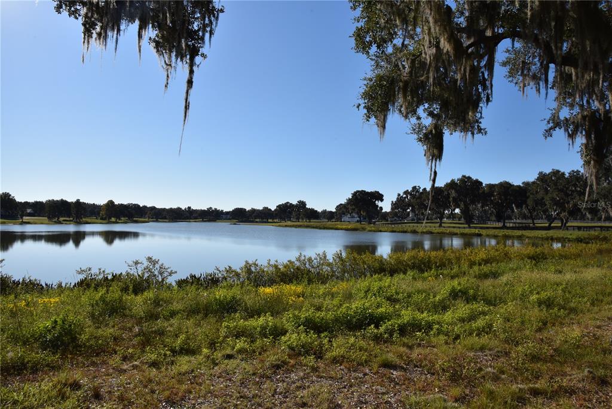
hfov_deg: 73.7
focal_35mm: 24
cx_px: 306
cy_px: 204
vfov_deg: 53.1
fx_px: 408
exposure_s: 1/1250
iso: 1250
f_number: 16
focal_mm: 24
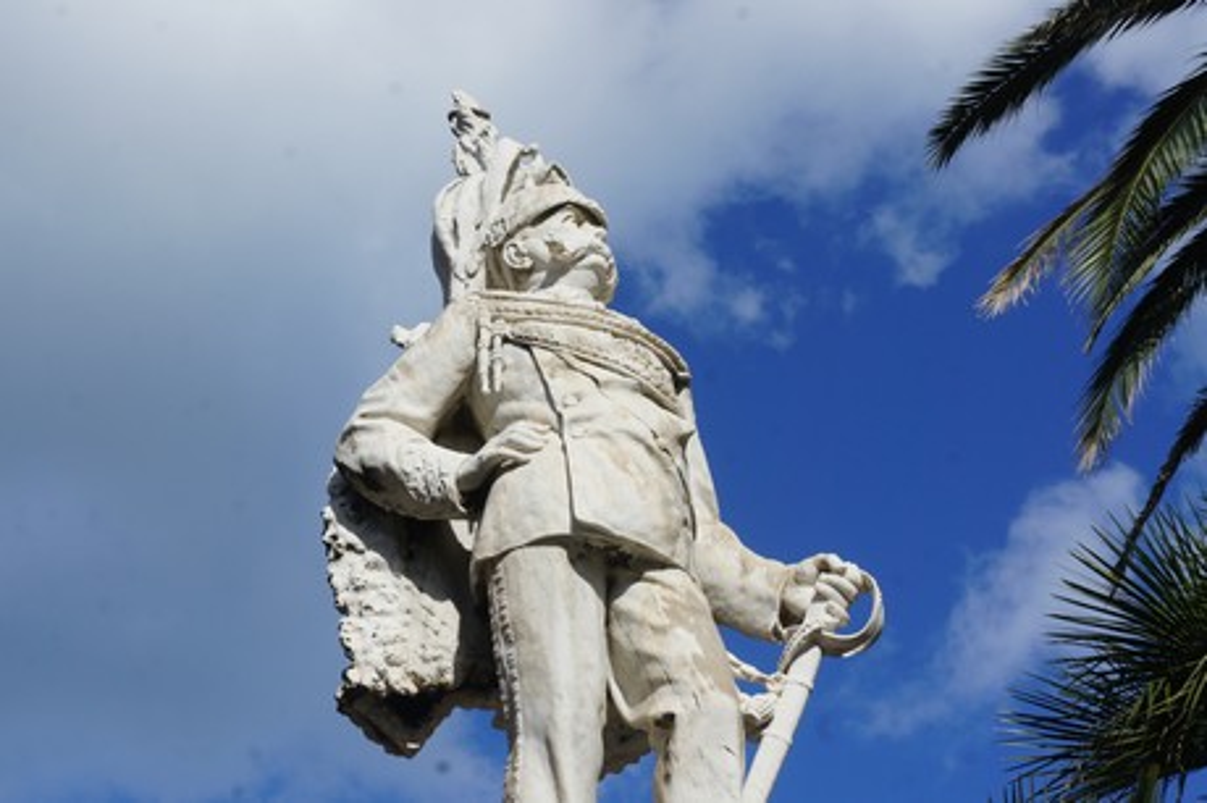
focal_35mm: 82
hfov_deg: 24.6
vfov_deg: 16.5
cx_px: 604
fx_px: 2764
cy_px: 402
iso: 200
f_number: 13
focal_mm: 55
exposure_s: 1/320
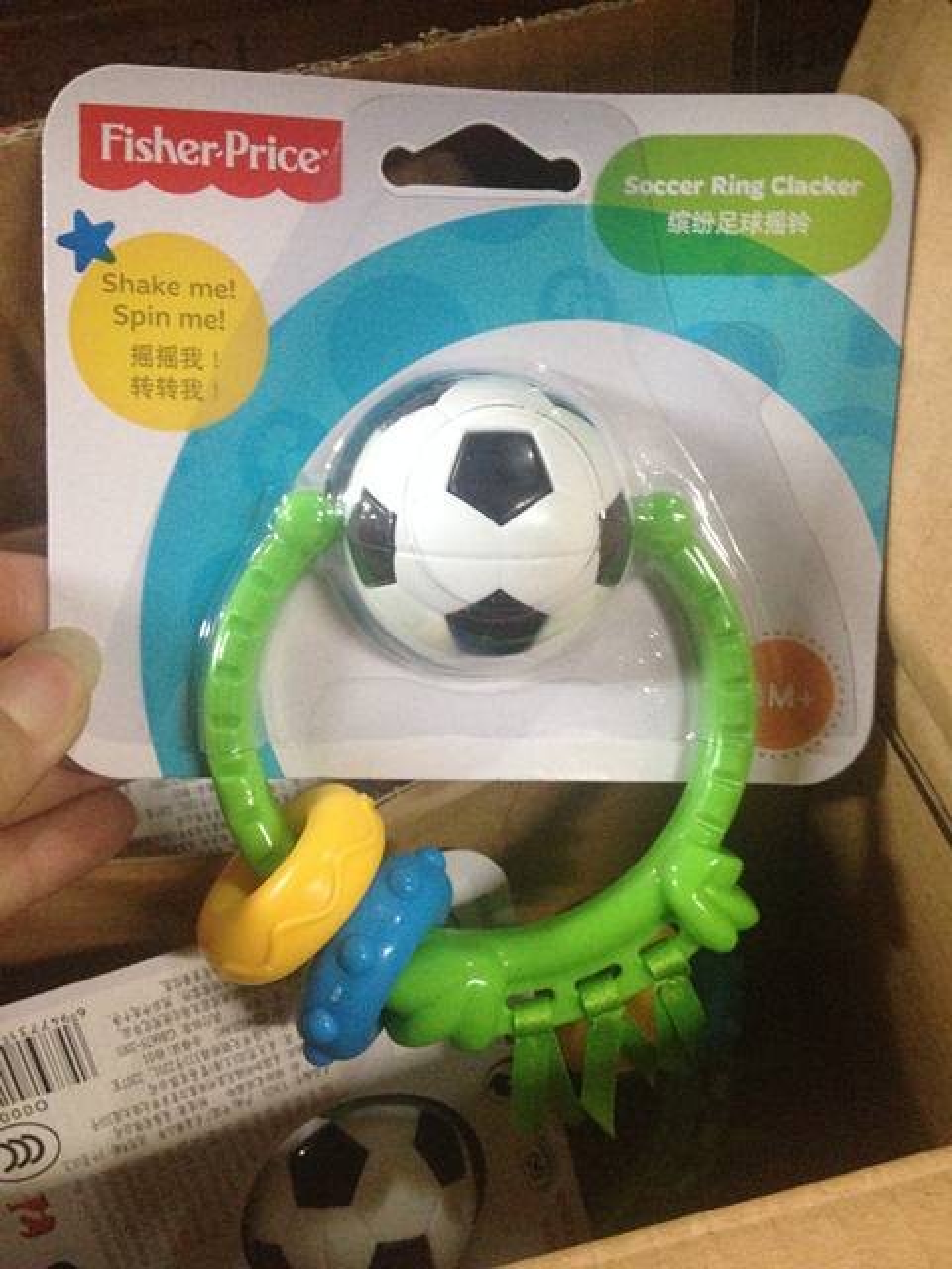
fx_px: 1283
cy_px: 634
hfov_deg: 40.7
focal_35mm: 35
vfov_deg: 52.6
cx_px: 476
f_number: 2.4
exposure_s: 1/17
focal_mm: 4.28
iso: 400
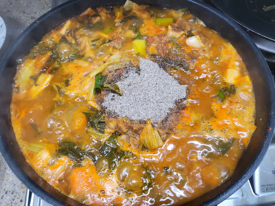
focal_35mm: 26
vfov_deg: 53.1
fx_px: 207
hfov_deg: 67.3
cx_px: 138
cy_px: 103
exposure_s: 1/120
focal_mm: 4.25
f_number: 1.8
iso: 250
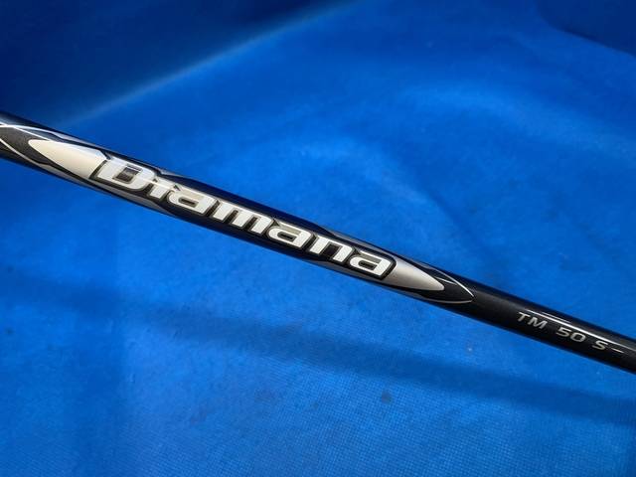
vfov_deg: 53.1
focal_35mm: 26
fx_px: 478
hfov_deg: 67.3
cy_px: 238
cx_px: 318
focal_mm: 4.25
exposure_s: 1/60
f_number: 1.8
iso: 100
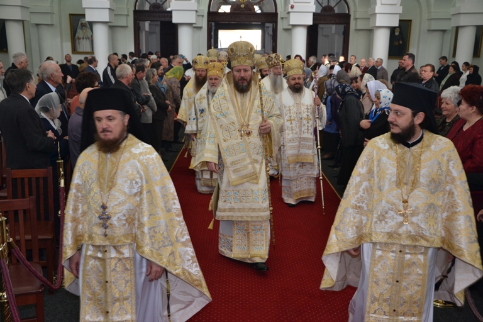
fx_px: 503
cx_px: 242
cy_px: 161
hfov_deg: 51.3
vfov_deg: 35.5
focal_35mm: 38
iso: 400
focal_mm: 25
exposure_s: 1/60
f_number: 4
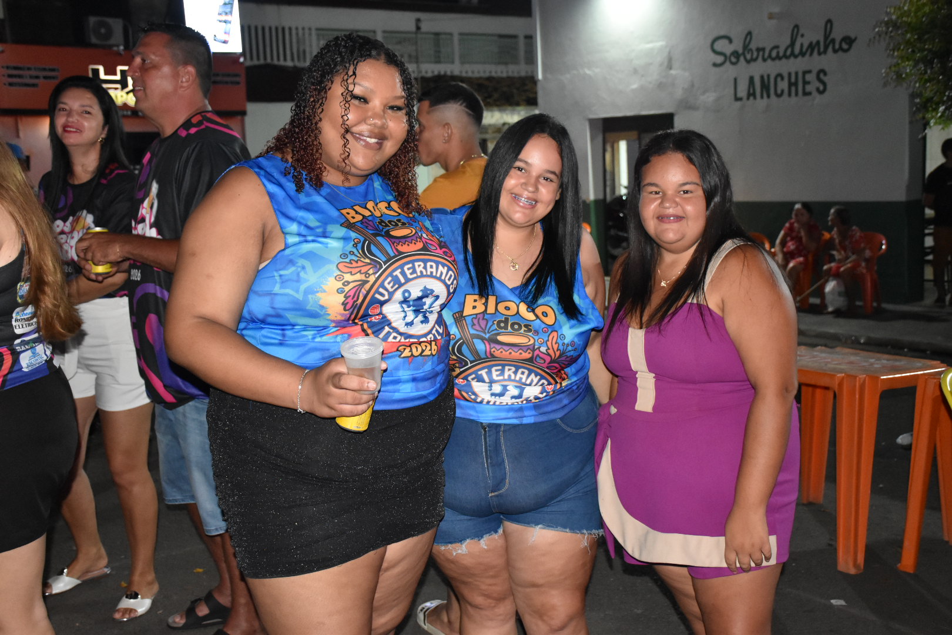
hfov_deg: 47.9
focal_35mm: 40
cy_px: 318
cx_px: 476
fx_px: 1071
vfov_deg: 33.0
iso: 2500
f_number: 4
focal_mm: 27
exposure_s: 1/100
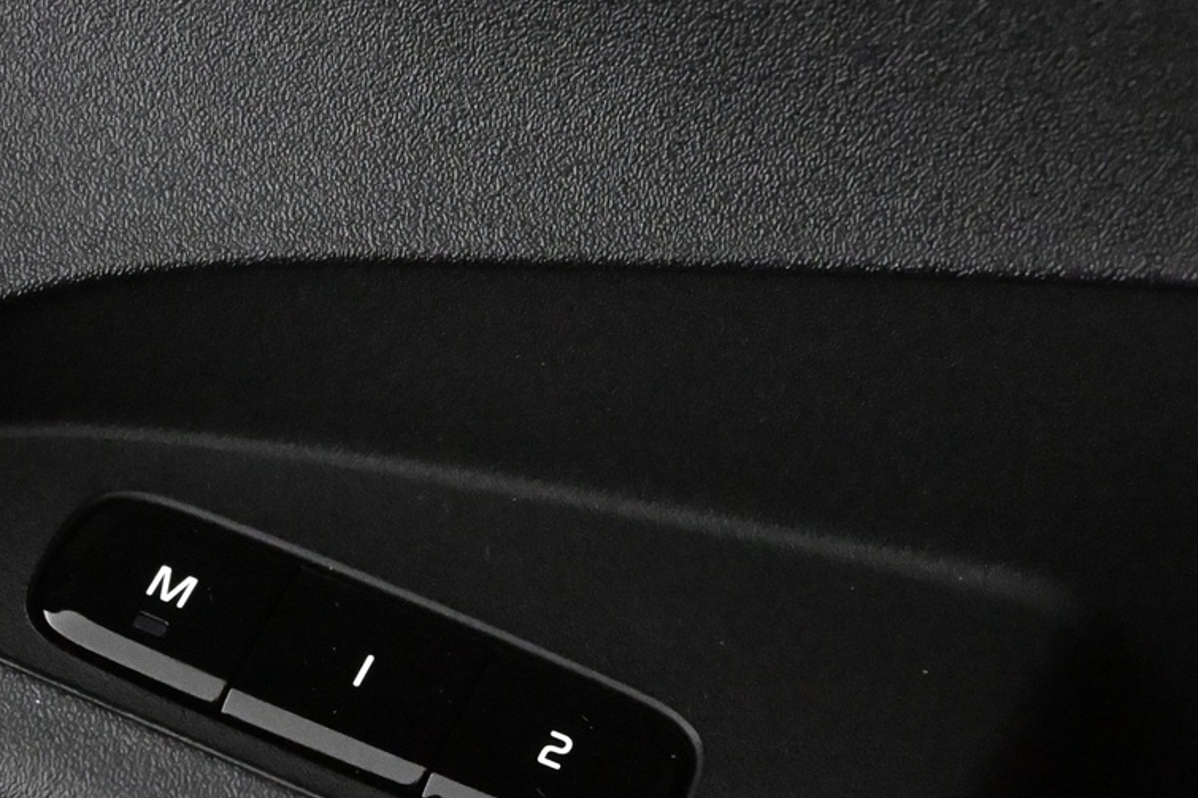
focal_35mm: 119
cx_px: 387
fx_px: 3961
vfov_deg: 11.5
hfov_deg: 17.1
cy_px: 497
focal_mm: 37
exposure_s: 1/100
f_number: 5.3
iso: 12800
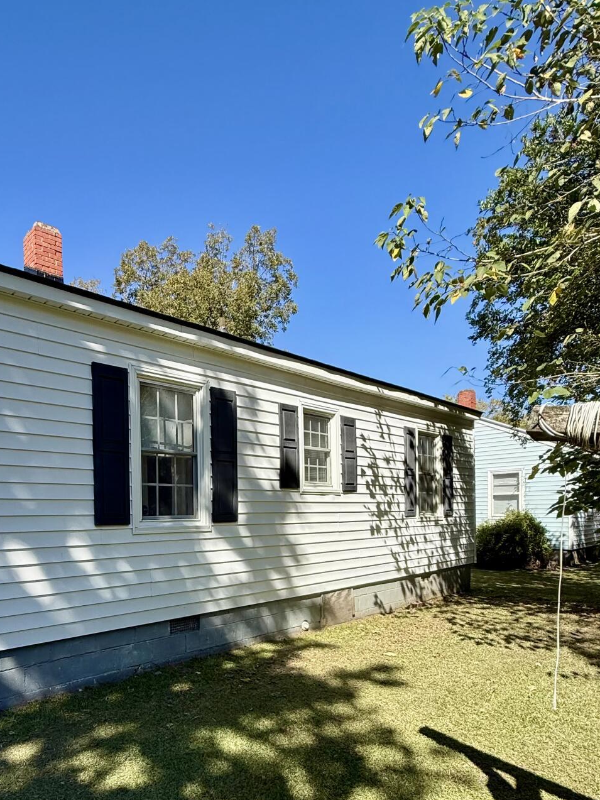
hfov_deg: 58.8
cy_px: 523
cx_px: 173
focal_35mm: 22
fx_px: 508
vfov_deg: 74.4
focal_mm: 2.22
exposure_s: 1/1125
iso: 64
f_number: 2.2
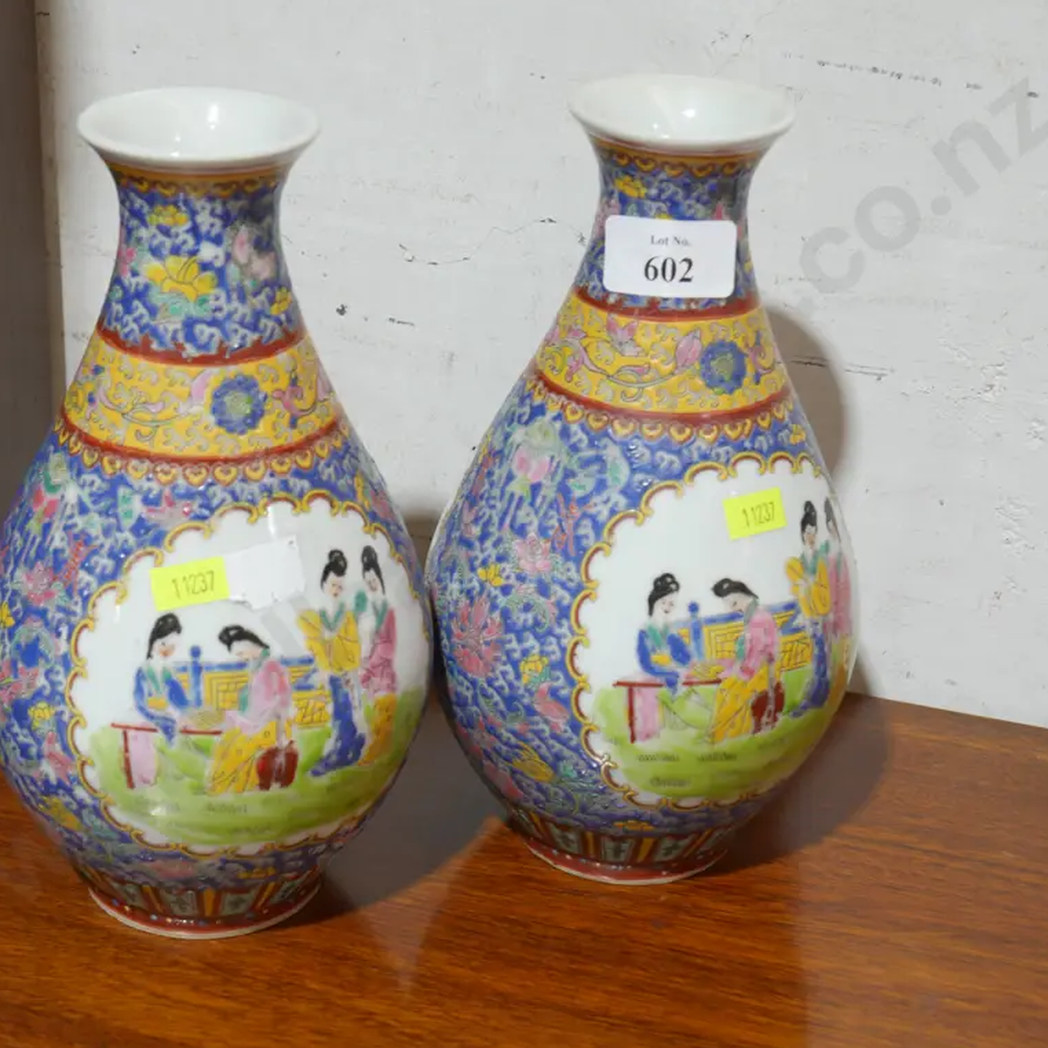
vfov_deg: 25.0
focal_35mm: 69
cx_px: 479
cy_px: 524
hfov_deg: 25.0
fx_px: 2363
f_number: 5.4
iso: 800
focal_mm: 29
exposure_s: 1/60
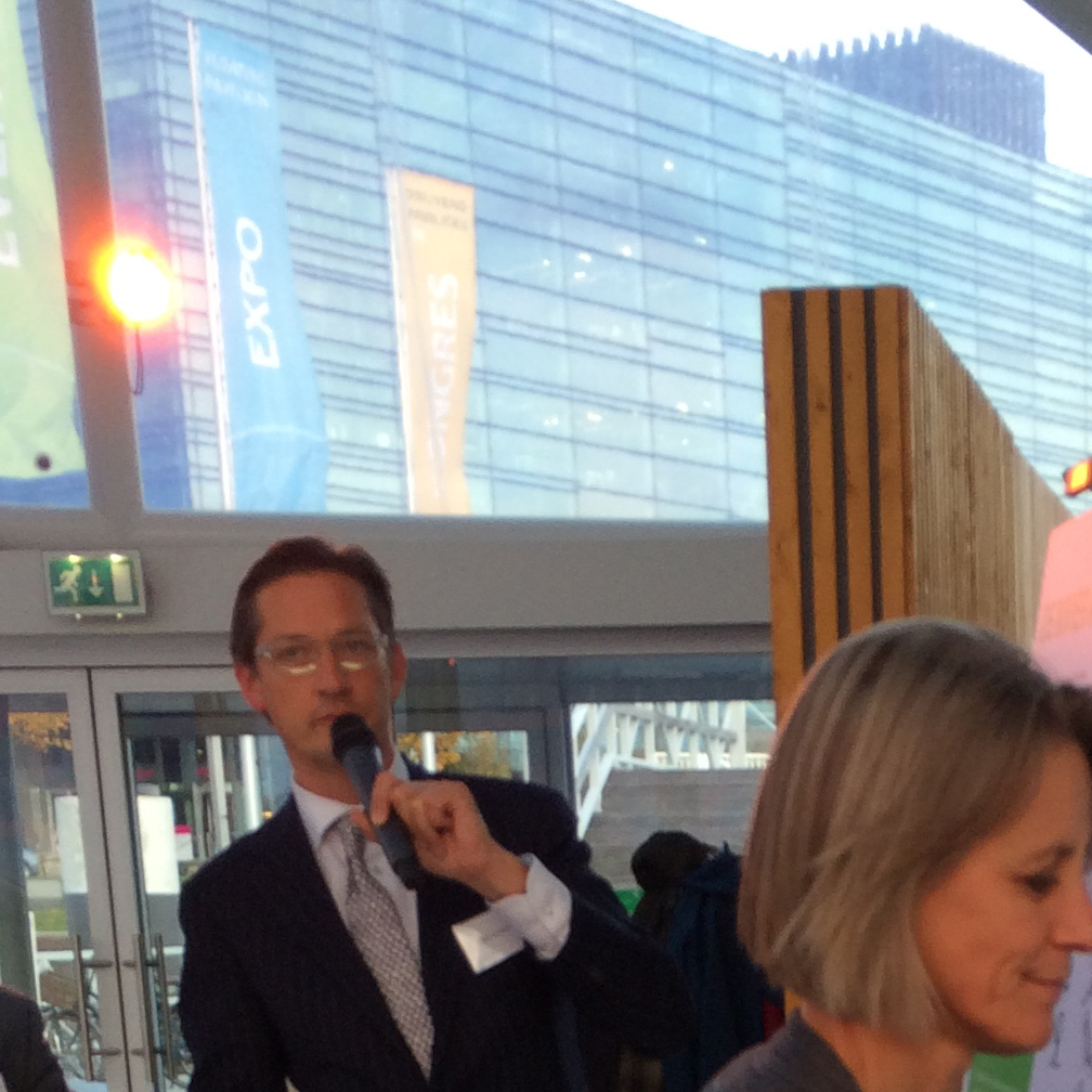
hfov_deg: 20.3
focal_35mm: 83
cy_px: 1690
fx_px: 2962
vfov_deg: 18.3
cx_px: 1052
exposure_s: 1/50
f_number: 2.2
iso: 32
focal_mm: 4.15
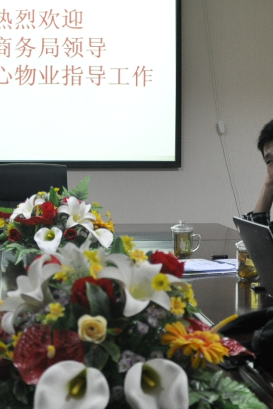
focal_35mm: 71
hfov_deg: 19.0
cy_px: 198
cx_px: 45
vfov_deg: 28.4
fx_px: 807
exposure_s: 1/30
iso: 900
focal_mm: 18
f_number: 3.5
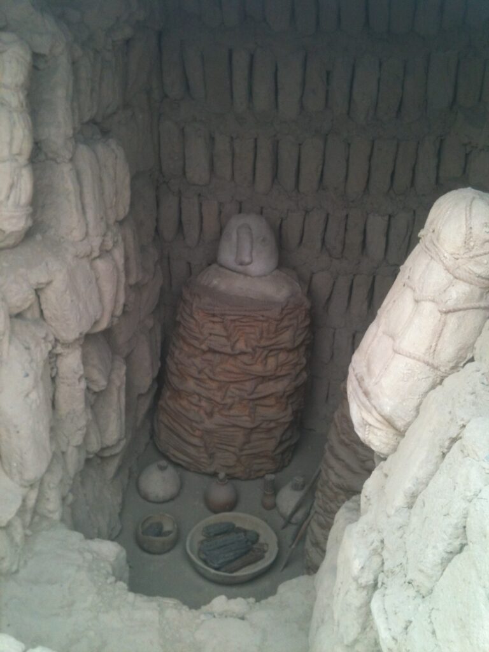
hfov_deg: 40.7
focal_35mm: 35
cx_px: 244
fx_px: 659
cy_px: 326
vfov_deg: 52.6
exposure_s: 1/167
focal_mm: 3.85
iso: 64
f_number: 2.8
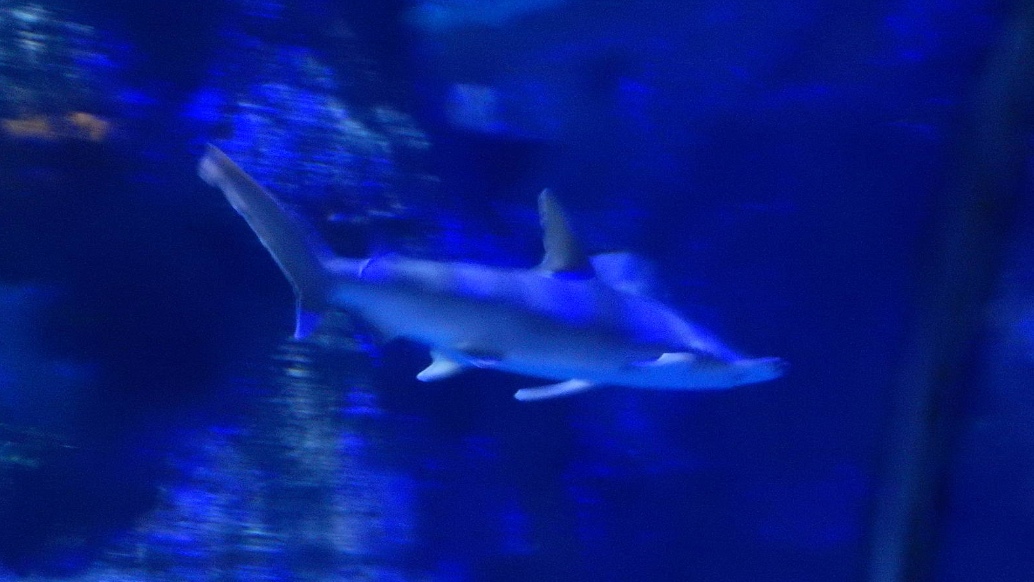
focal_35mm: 64
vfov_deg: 18.8
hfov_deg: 32.8
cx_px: 516
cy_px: 285
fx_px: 1755
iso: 1600
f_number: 4.6
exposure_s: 1/8
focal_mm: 10.4
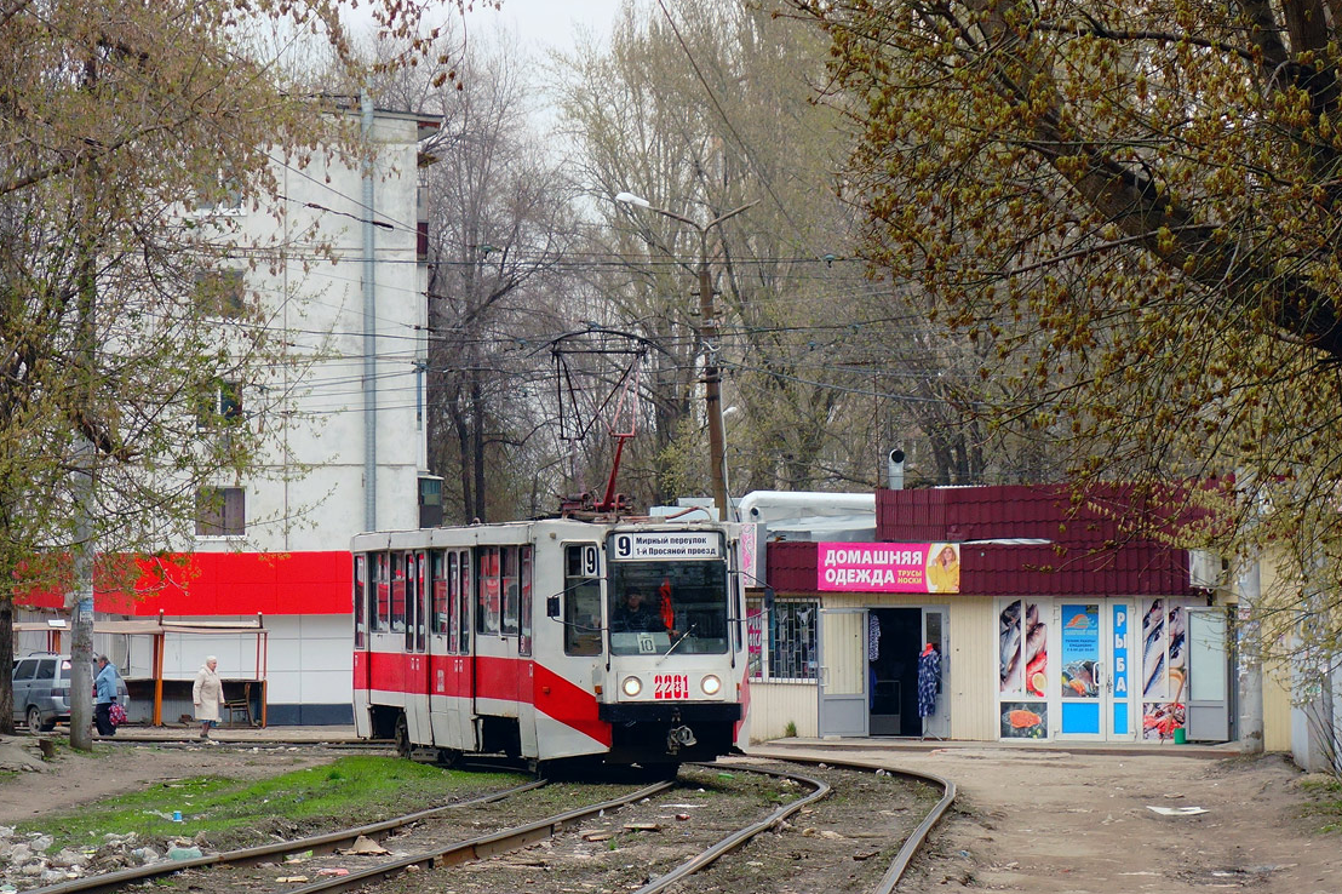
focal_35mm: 104
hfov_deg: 19.6
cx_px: 642
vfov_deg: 13.2
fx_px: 3876
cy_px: 470
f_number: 4.9
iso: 320
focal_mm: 35.62
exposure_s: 1/500
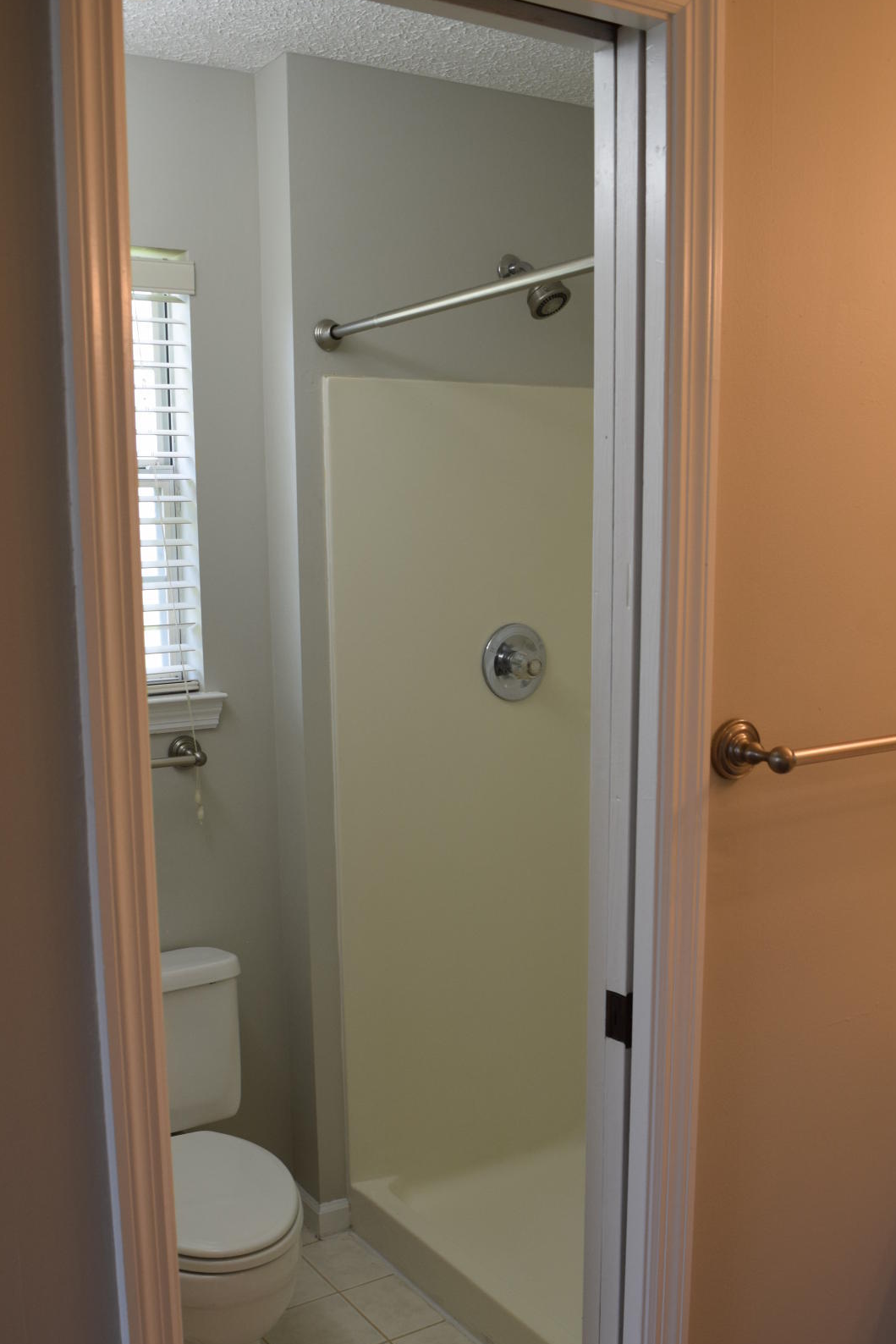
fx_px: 1269
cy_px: 768
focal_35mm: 34
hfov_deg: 38.8
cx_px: 394
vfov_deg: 55.6
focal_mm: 18
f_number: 5
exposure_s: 1/100
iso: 400
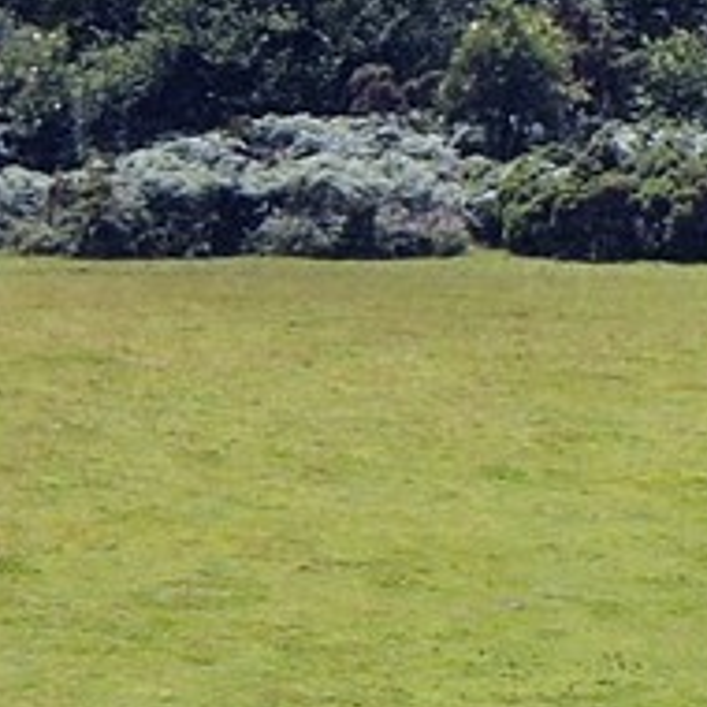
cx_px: 607
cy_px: 2121
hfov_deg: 1.2
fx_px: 32997
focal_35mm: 1428
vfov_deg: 1.2
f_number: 6.3
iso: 400
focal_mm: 200
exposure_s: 1/1000
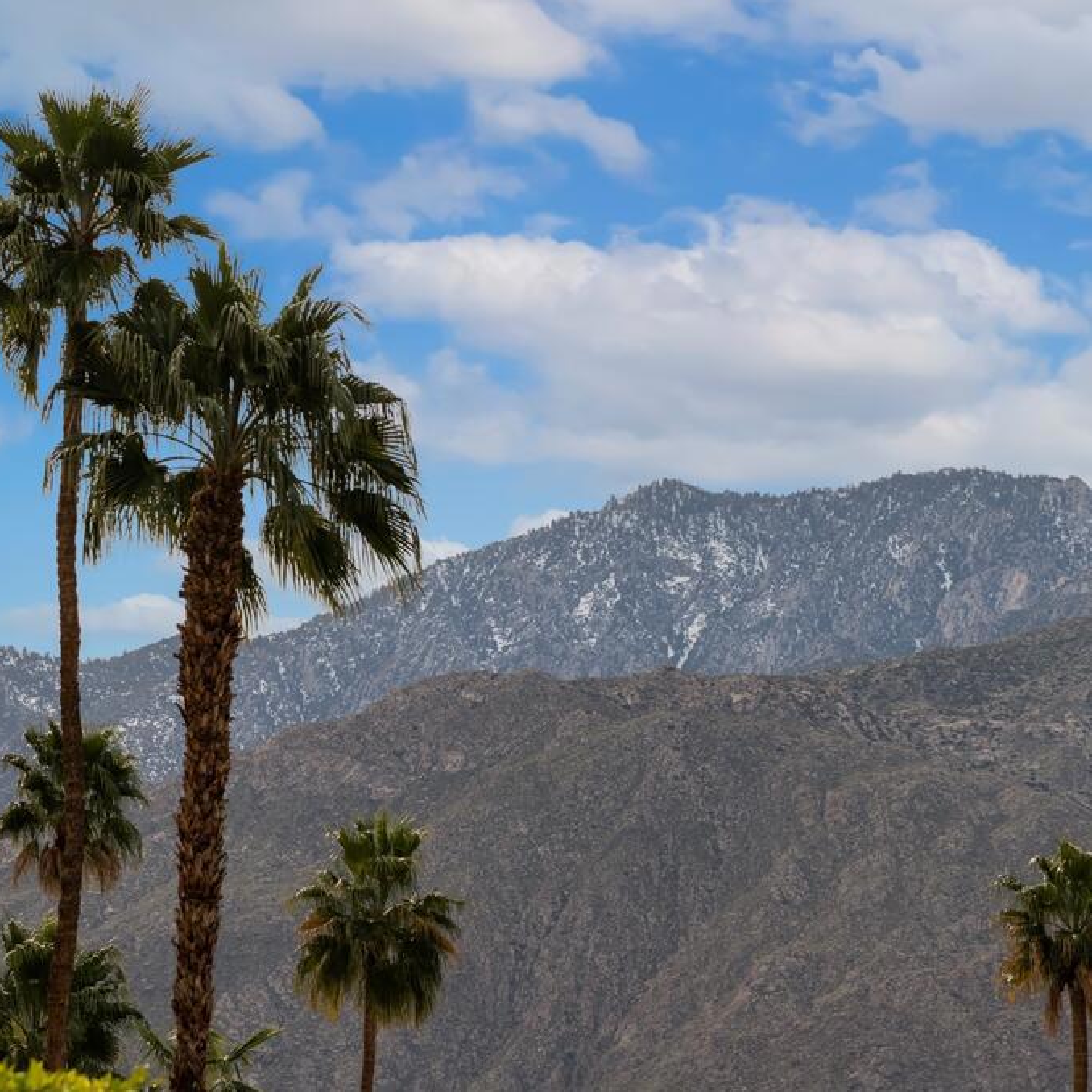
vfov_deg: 11.3
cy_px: 548
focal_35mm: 154
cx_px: 654
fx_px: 5496
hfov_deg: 11.3
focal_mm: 120
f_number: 9
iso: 64
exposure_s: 1/500
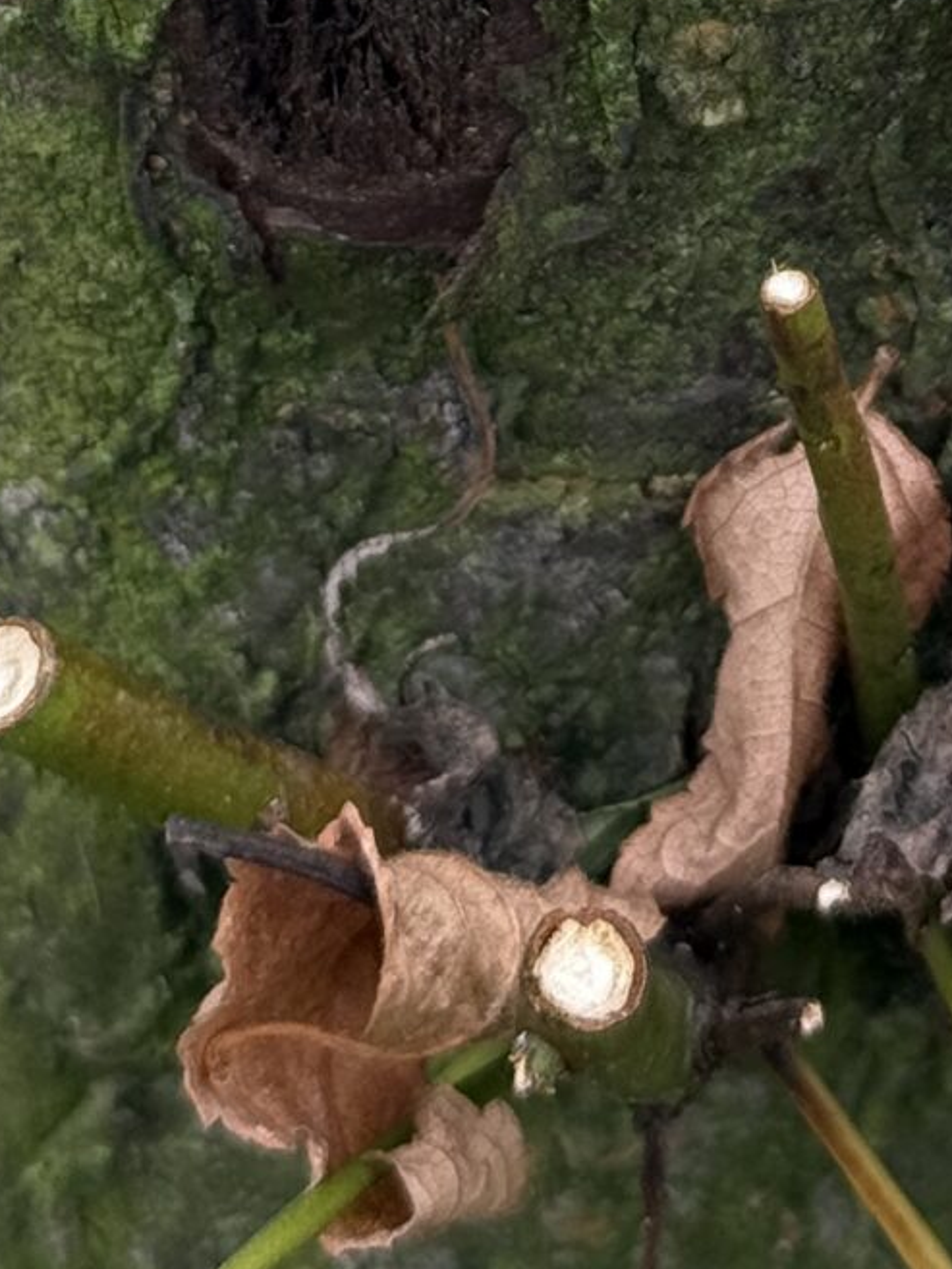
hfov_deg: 7.9
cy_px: -894
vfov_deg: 10.1
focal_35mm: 187
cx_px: 776
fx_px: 6855
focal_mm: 6.76
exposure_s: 1/875
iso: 64
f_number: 1.78
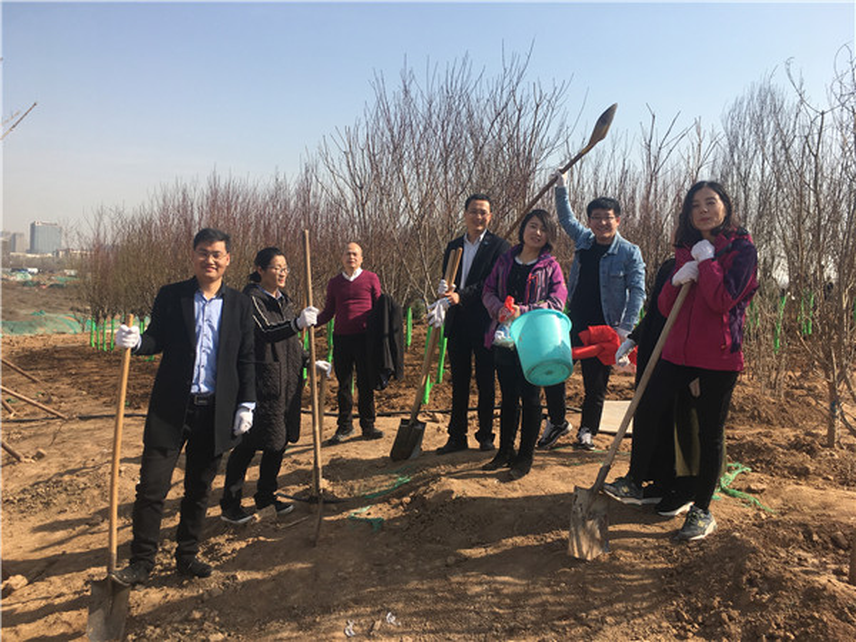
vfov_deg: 48.2
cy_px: 321
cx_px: 428
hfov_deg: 61.7
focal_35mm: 29
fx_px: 717
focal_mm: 4.15
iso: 25
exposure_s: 1/1241
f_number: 2.2
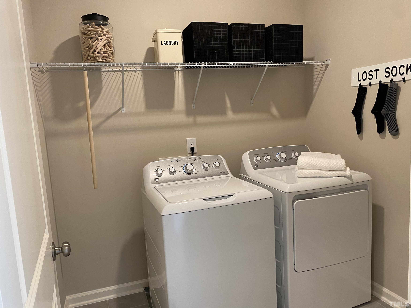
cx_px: 206
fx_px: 309
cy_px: 154
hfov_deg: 67.3
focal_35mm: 26
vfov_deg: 53.1
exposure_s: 1/60
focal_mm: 4.25
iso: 200
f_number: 1.8
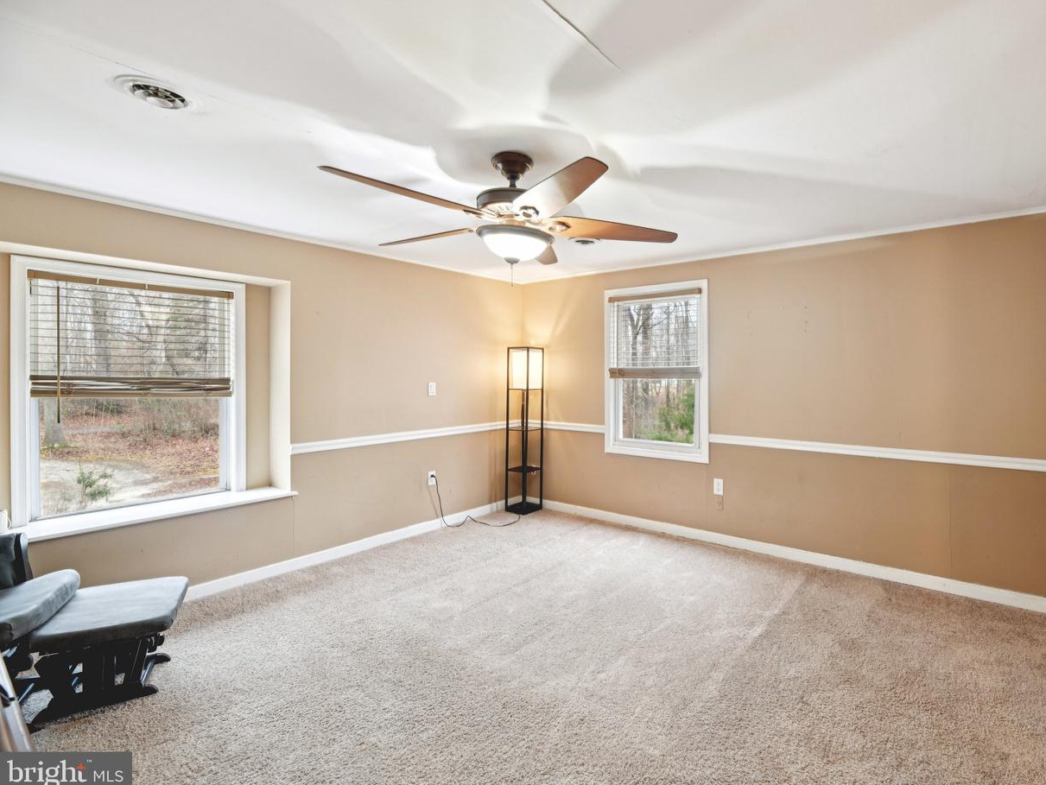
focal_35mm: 16
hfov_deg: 93.4
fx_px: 484
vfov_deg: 78.1
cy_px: 382
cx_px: 619
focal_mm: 14
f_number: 8
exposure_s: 1/5
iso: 400
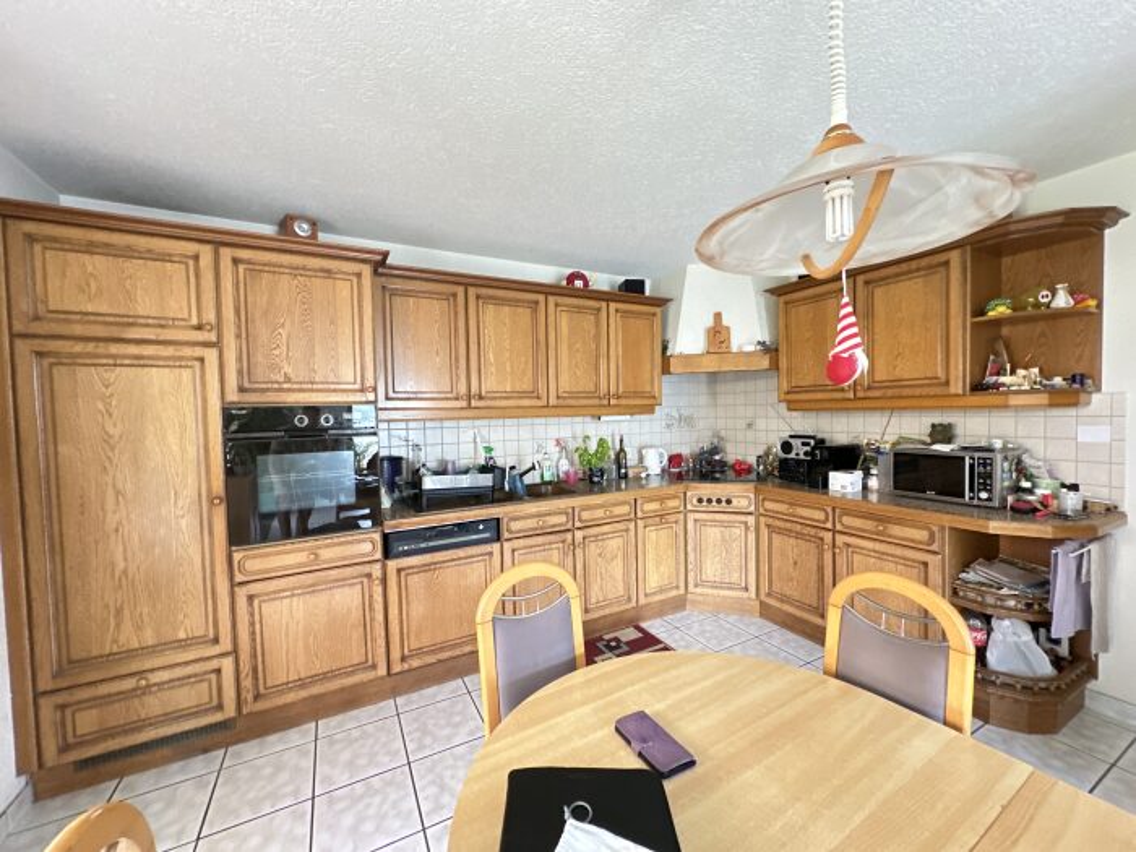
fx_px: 459
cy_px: 426
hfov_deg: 102.1
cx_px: 568
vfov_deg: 85.7
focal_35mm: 14
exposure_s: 1/60
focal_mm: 2.22
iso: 640
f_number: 2.2
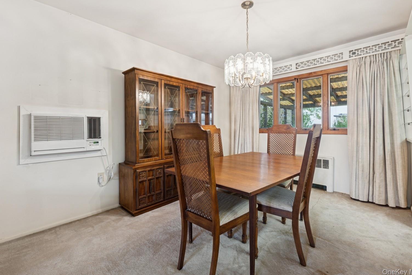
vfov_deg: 73.7
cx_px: 206
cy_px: 130
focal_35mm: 16
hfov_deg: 96.7
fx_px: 183
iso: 100
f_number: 11
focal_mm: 15
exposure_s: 1.6
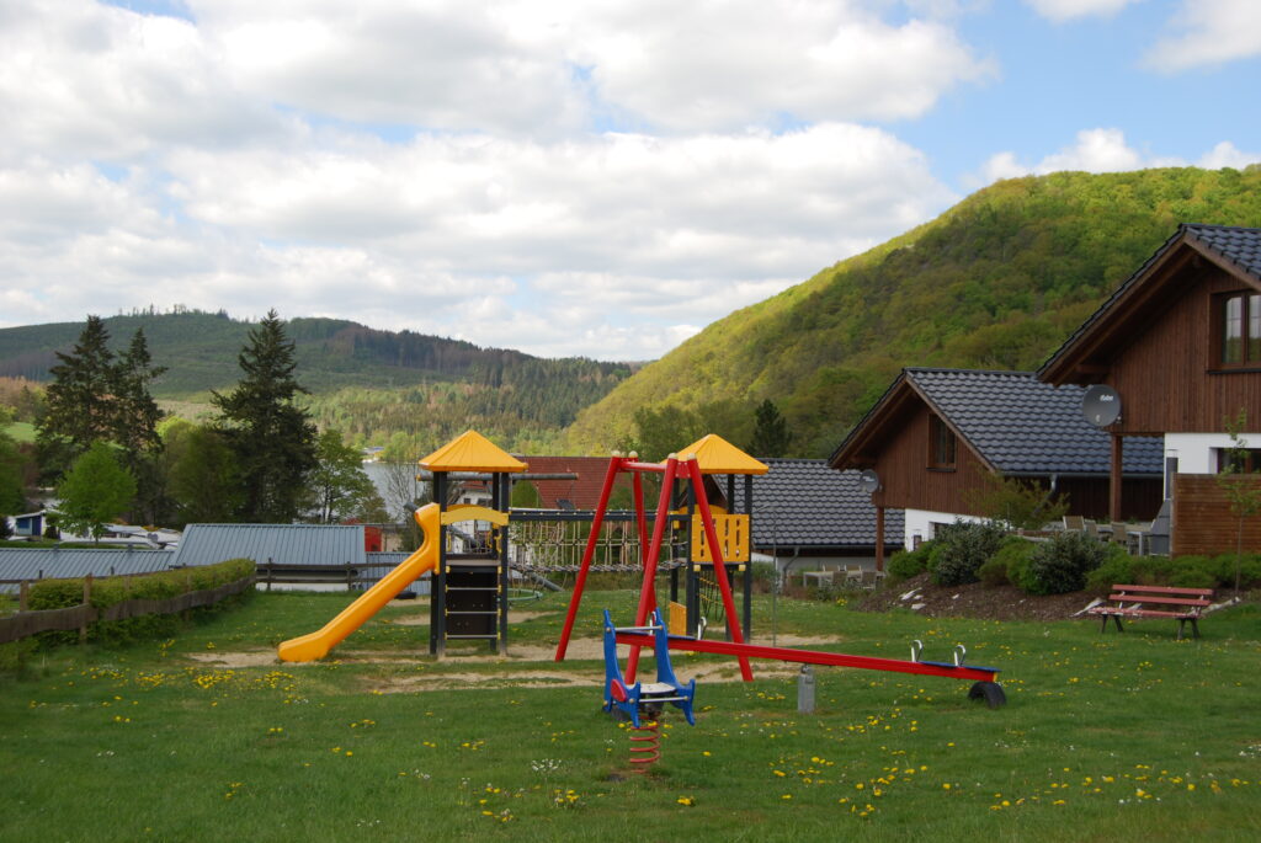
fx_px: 1578
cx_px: 630
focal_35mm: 45
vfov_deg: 29.9
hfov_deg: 43.6
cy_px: 422
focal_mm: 30
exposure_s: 1/200
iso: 100
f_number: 7.1
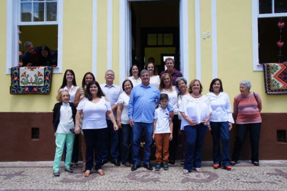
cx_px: 144
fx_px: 275
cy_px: 96
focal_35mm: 34
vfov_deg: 38.3
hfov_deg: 55.1
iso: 200
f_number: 11
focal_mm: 23
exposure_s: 1/100
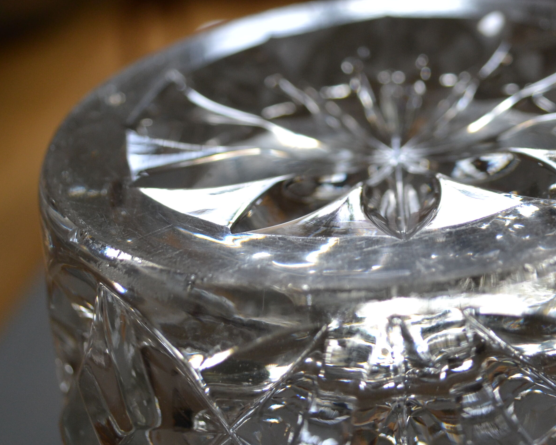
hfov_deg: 24.7
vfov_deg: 19.8
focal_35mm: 77
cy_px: 135
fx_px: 1267
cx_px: 357
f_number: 4.5
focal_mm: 28
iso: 400
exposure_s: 1/80
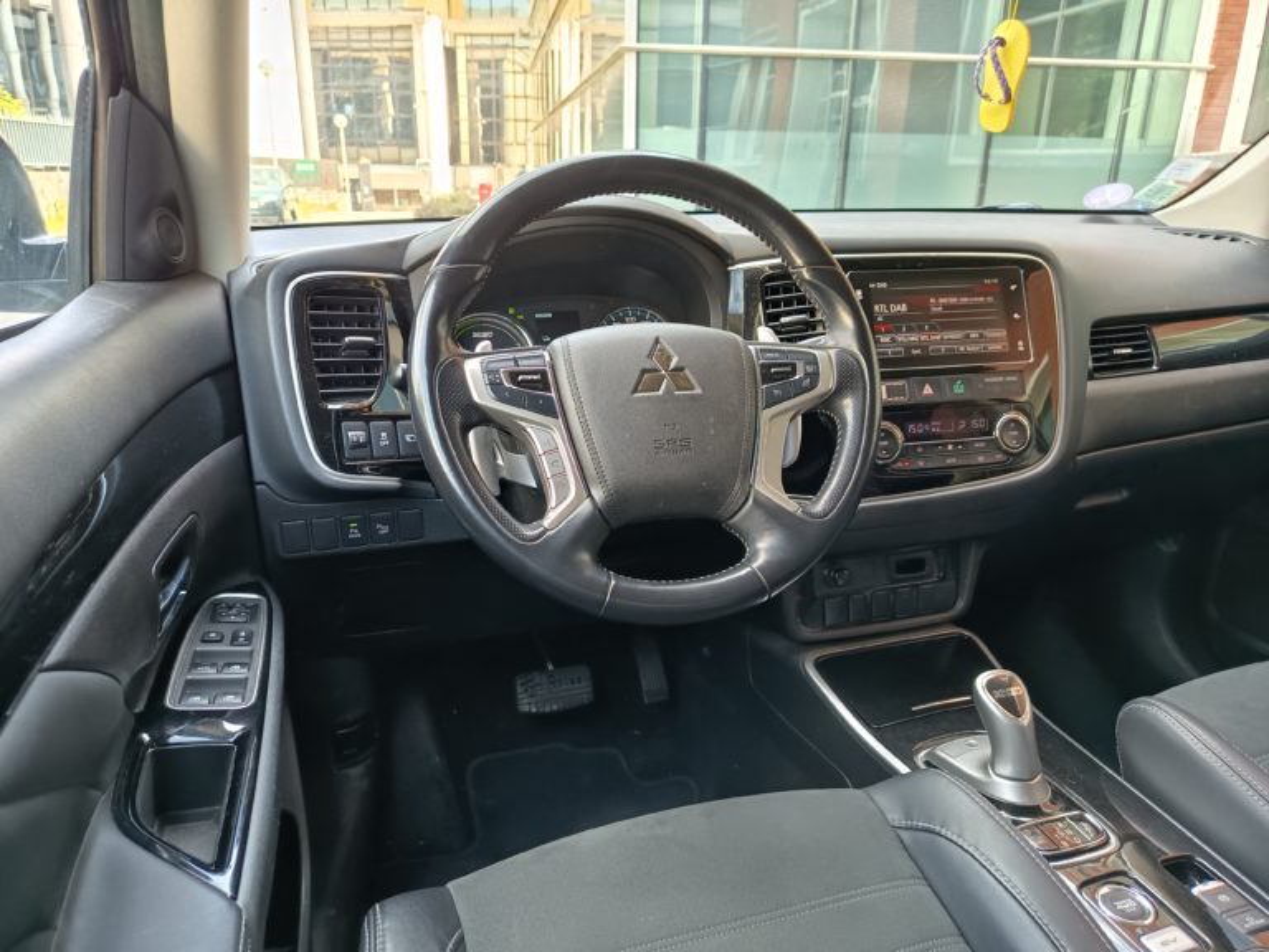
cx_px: 634
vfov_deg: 56.8
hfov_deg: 71.6
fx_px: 880
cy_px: 476
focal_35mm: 24
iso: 332
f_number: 1.7
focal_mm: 5.24
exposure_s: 1/50
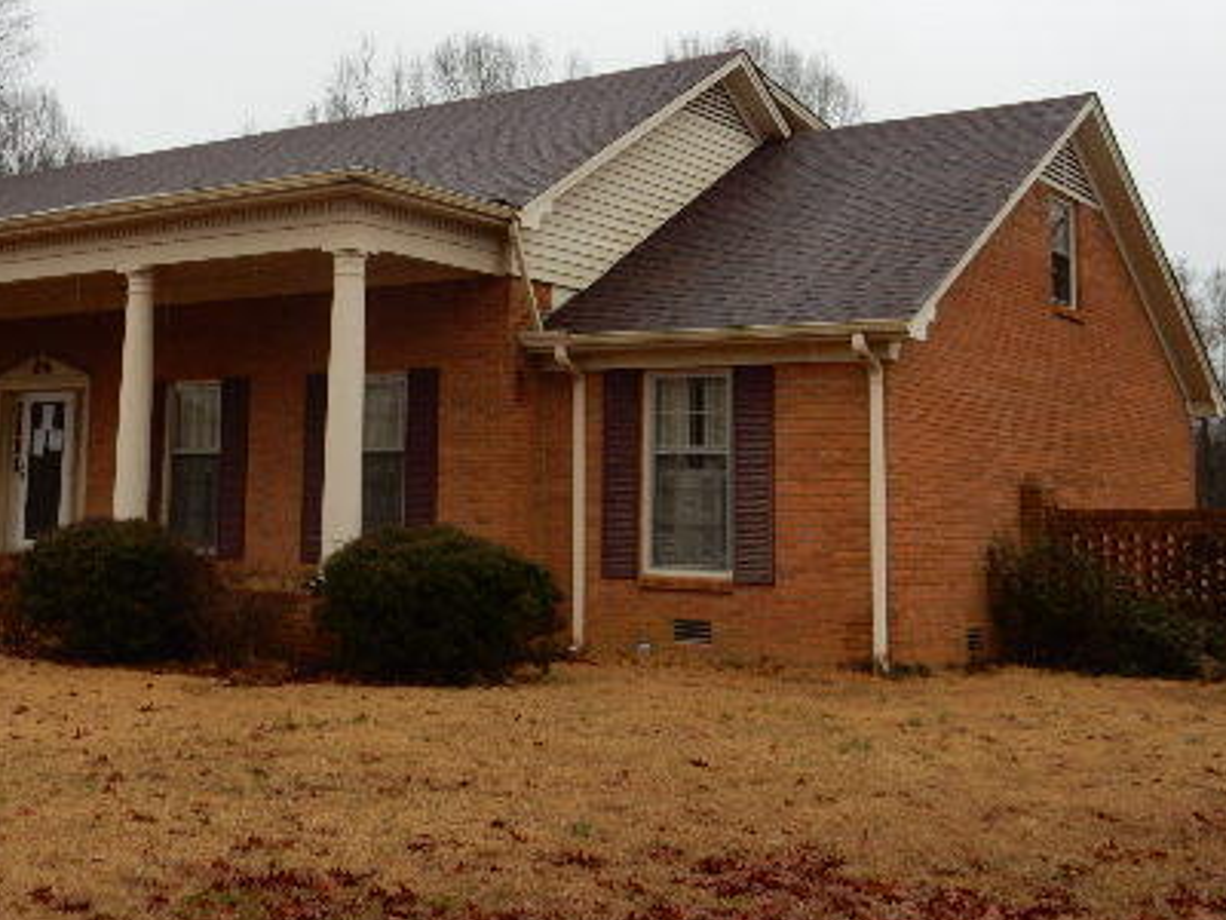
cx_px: 380
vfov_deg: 29.9
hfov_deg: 39.1
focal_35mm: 48
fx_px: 1700
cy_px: 251
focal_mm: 5.4
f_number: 4
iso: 125
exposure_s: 1/250
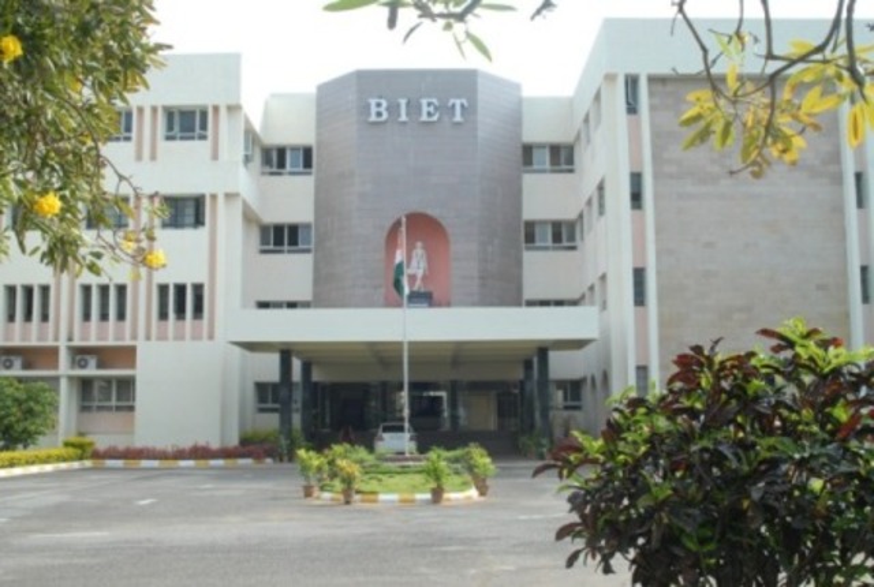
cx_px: 437
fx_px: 1022
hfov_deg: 46.3
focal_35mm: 42
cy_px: 294
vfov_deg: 32.1
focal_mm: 28
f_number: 9
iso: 250
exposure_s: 1/125
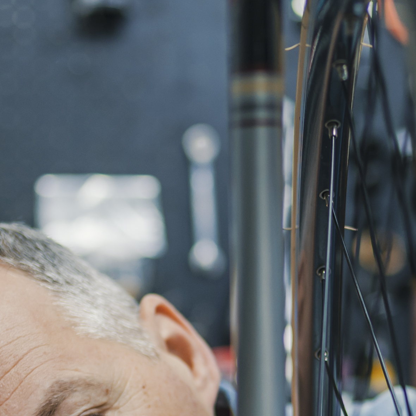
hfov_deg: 11.3
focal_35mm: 152
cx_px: 463
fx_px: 2067
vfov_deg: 11.2
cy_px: 534
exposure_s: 1/125
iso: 200
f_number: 1.8
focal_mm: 35
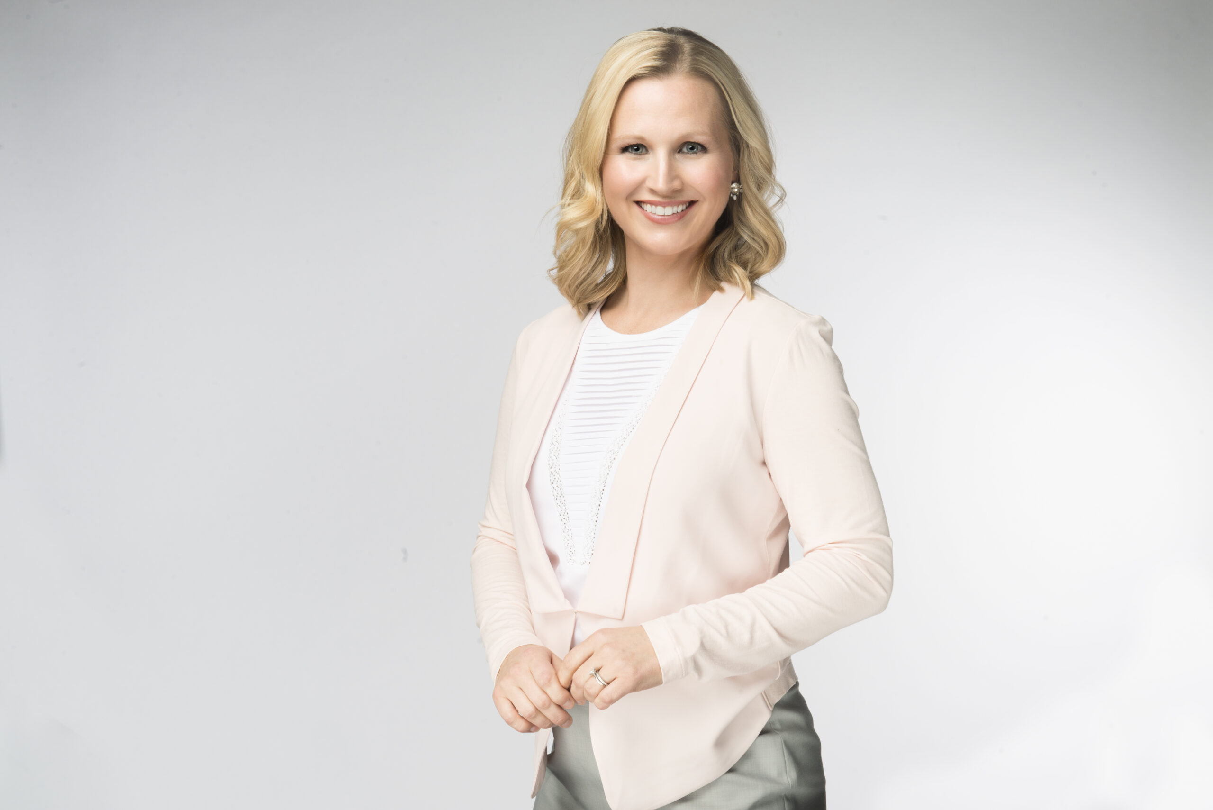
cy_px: 405
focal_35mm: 62
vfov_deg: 21.9
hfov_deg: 32.4
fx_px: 2090
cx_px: 606
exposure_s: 1/125
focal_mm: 62
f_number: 14
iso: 400
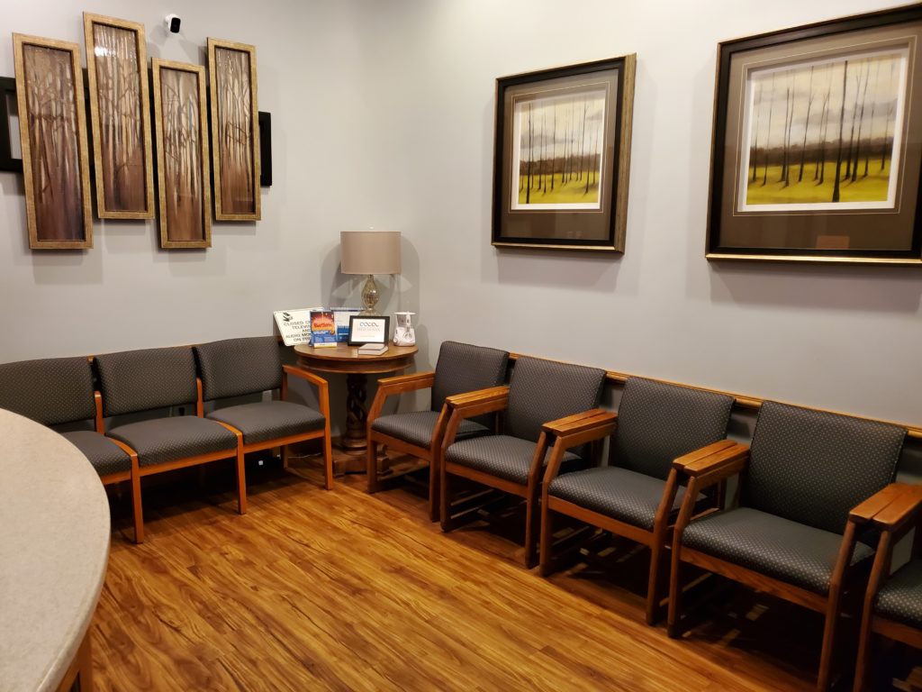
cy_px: 346
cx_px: 461
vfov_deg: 53.1
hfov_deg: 67.3
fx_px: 693
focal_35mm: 26
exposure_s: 1/40
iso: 250
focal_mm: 4.3
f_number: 1.5
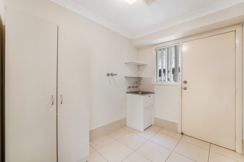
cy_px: 81
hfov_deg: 104.3
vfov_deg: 81.2
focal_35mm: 14
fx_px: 95
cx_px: 122
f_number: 11
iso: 640
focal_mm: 14
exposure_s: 1/3
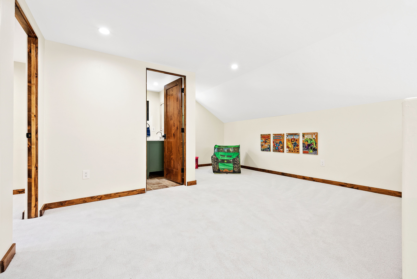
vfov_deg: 77.4
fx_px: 174
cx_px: 208
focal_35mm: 15
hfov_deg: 100.4
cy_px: 140
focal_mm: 15
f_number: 8
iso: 640
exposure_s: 1/6
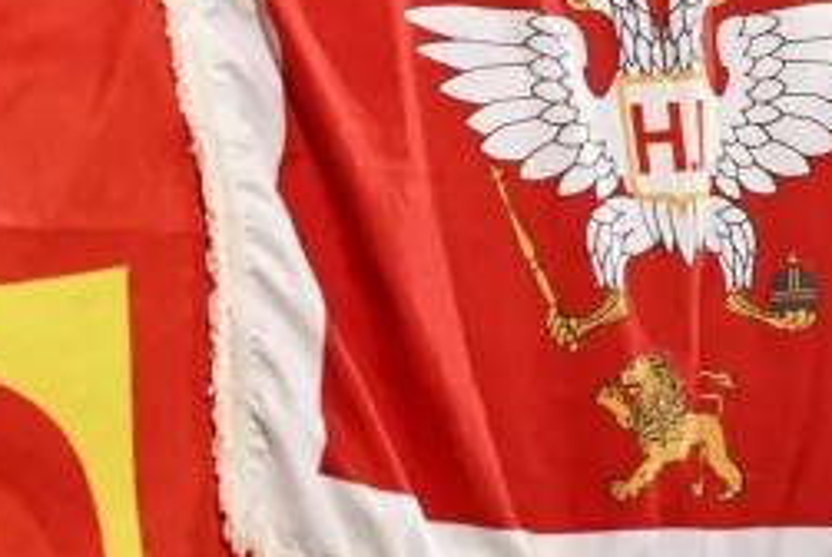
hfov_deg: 2.3
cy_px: -267
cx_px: -272
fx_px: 20986
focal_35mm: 907
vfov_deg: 1.5
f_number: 2.8
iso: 4000
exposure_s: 1/1600
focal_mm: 300
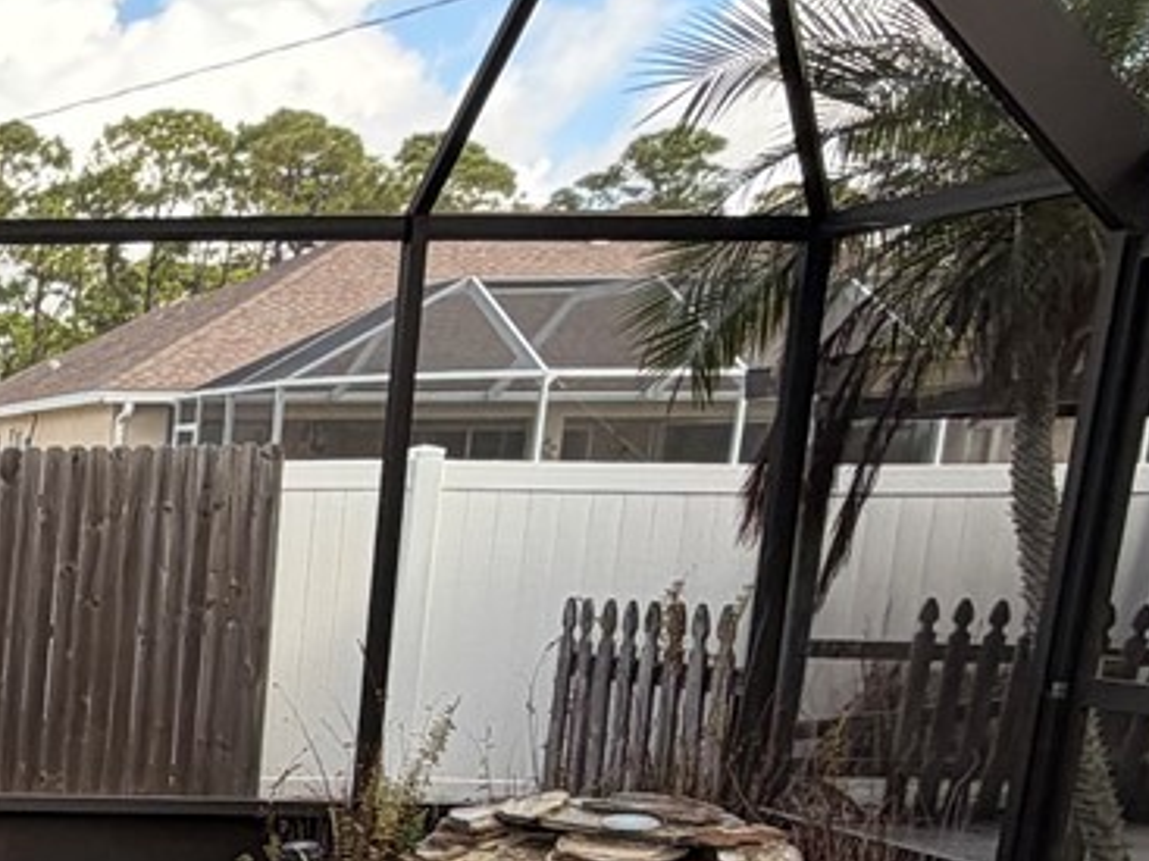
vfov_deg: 22.9
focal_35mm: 61
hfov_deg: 23.7
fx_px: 2024
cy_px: 889
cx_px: -667
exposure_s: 1/289
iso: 50
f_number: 2.2
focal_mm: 2.22
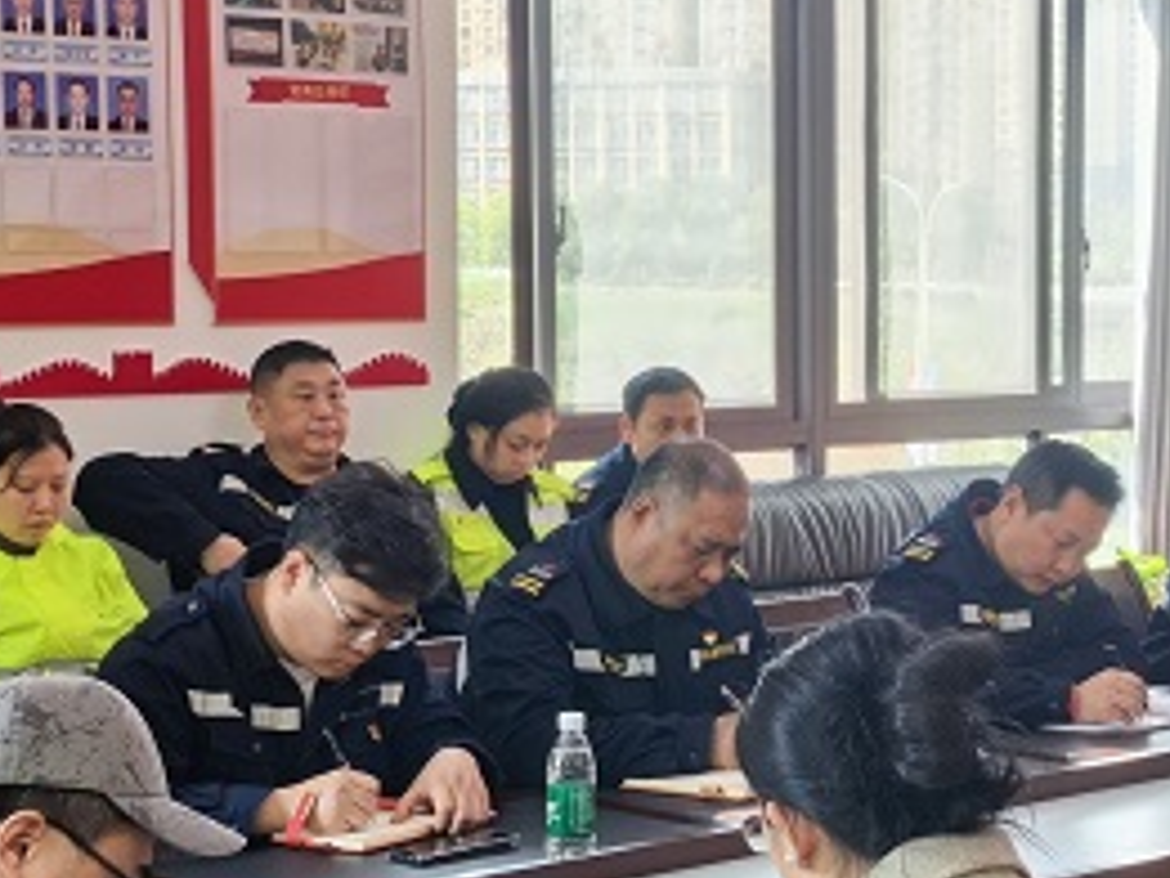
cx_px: 937
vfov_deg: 16.6
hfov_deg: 21.7
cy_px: 520
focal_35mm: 89
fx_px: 3010
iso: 200
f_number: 4
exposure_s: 1/50
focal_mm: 5.75
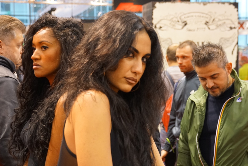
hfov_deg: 24.2
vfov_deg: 16.3
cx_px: 133
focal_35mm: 84
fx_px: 579
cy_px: 79
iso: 2500
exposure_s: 1/160
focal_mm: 52
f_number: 5.6
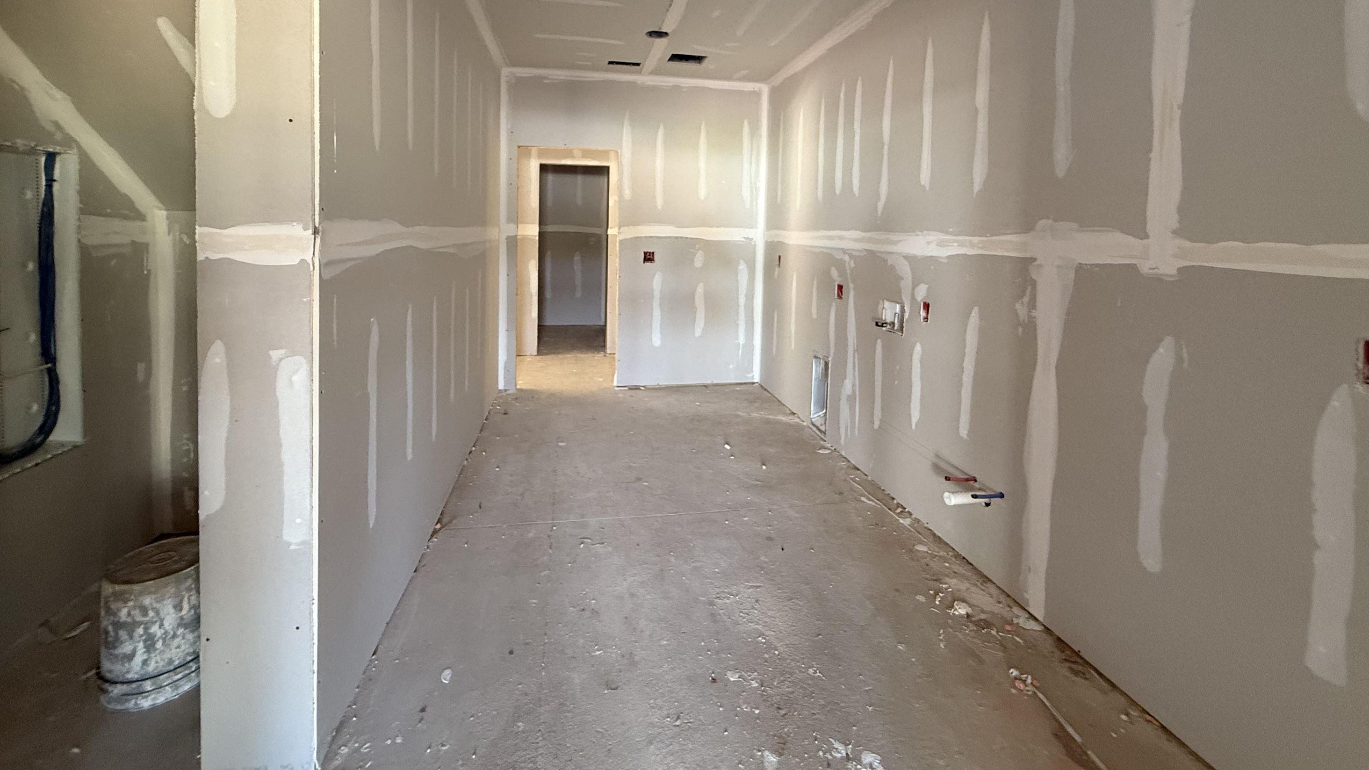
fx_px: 581
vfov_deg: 65.1
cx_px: 679
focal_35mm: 16
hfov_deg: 99.4
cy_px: 250
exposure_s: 1/71
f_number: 2.2
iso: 400
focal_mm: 2.22
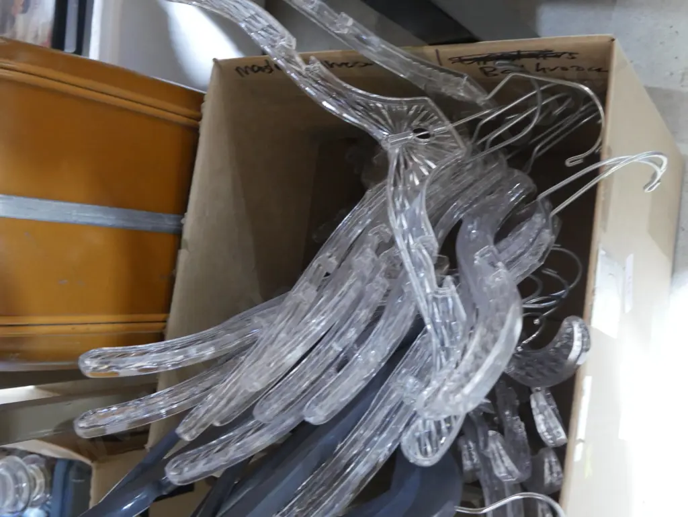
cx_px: 344
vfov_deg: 36.0
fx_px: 795
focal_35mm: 40
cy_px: 258
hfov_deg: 46.8
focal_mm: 20
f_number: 4.5
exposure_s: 1/25
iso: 3200
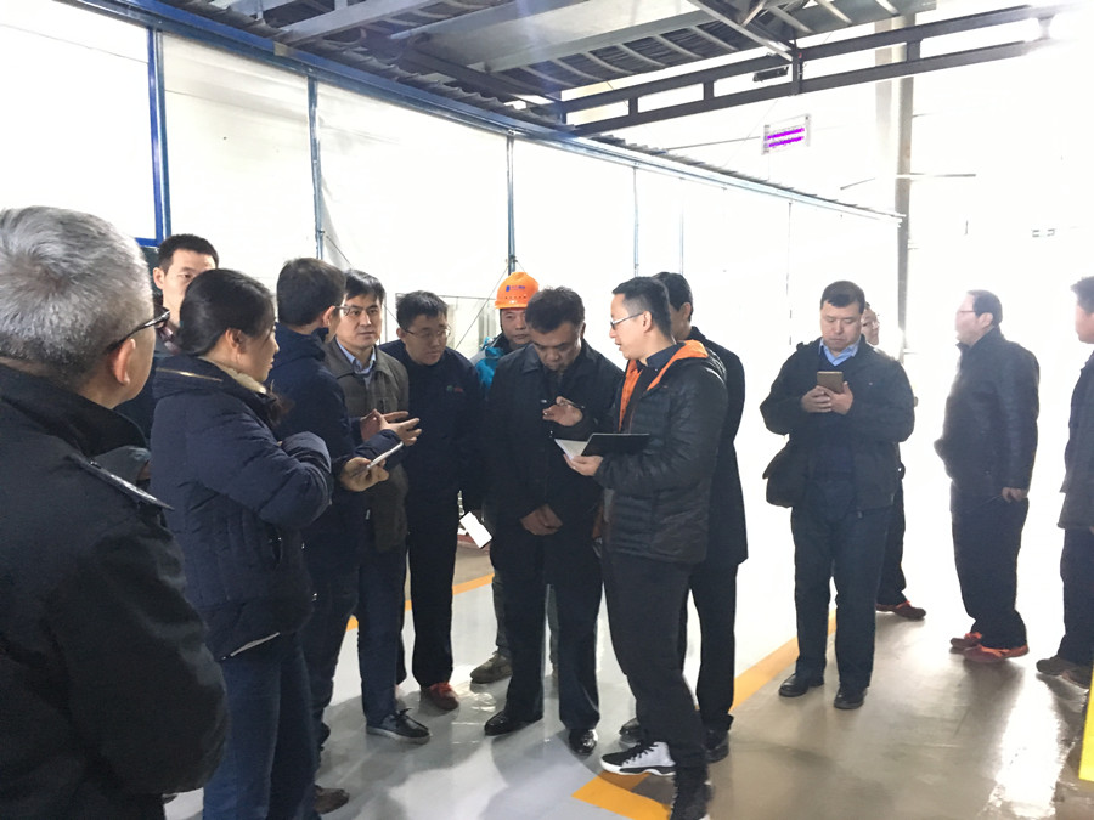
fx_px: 917
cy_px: 410
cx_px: 547
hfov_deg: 61.7
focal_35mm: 29
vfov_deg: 48.2
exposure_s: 1/17
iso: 320
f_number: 2.2
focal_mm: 4.15
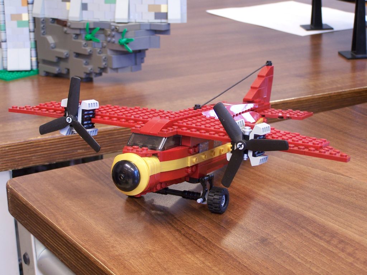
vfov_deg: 19.6
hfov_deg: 26.0
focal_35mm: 75
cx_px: 184
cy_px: 138
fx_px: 795
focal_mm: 12.4
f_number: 3.2
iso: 80
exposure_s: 1/6
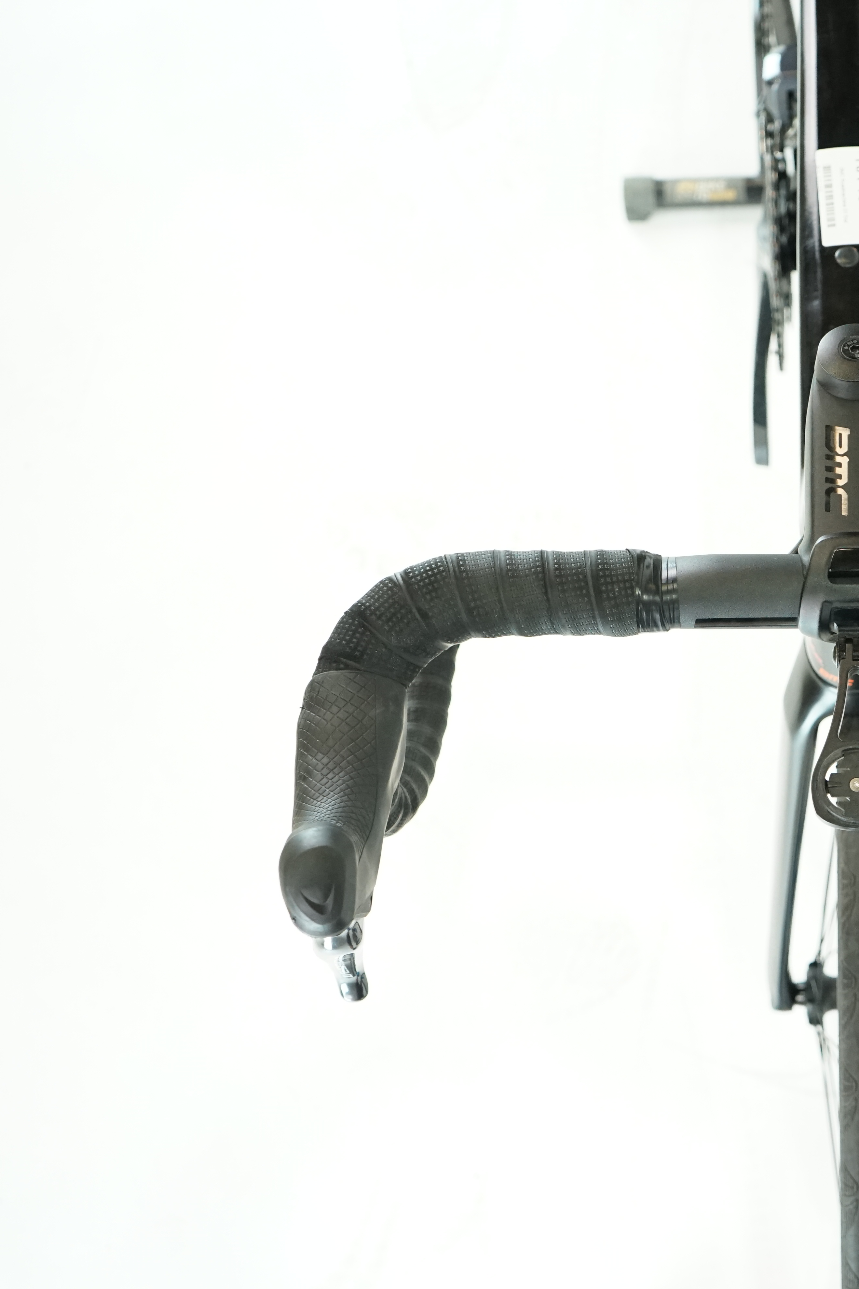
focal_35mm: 50
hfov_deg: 25.7
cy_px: 639
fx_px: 1789
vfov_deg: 39.6
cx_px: 854
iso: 2500
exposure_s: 1/200
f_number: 5
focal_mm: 33
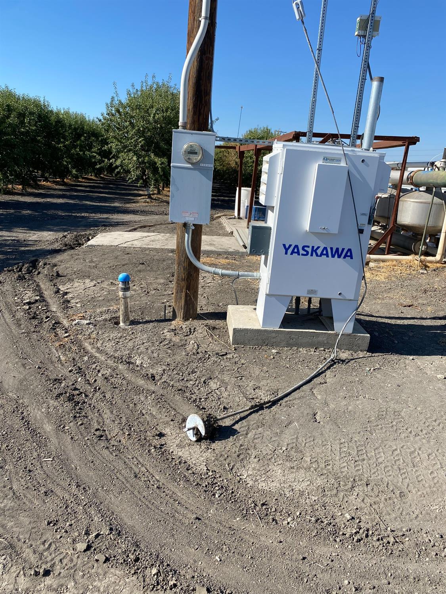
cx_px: 223
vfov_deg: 67.3
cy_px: 297
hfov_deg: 53.1
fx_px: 447
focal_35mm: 26
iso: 32
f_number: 1.8
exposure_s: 1/2625
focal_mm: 4.25
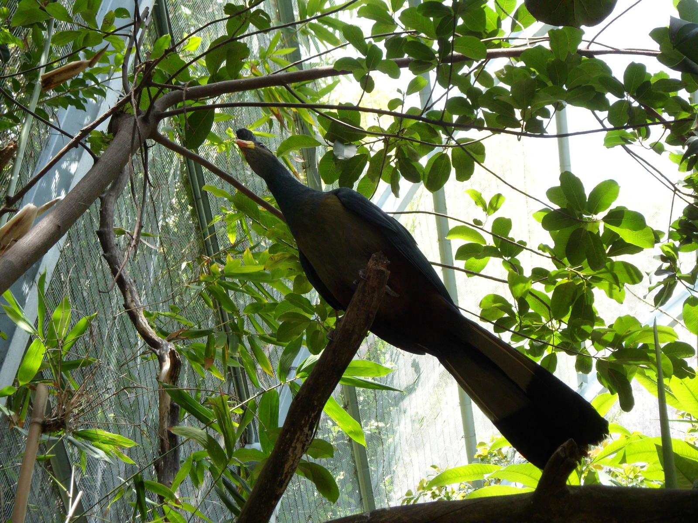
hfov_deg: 15.2
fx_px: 2621
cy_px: 262
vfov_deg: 11.4
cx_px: 349
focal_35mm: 130
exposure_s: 1/45
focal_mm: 22.5
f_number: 5.4
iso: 120
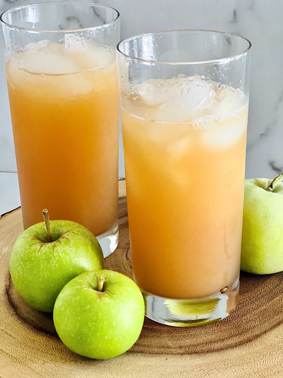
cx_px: 142
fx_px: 839
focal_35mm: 77
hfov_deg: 19.1
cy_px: 189
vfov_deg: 25.3
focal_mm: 9
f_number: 2.8
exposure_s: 1/40
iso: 400
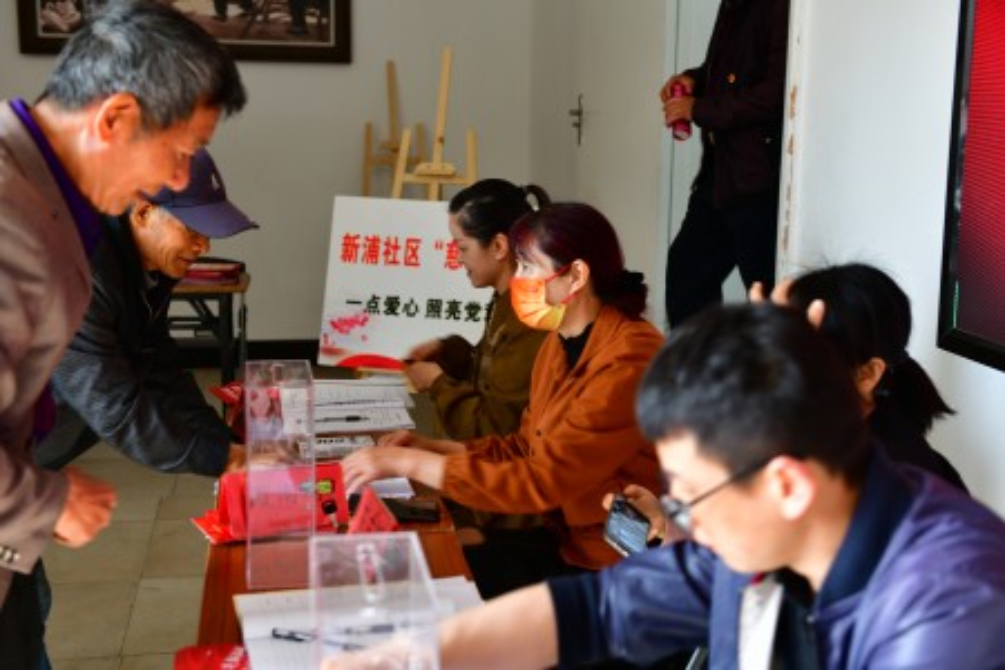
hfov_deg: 39.6
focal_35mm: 50
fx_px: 1396
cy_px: 335
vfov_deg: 27.0
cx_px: 502
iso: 100
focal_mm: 50
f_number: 4
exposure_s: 1/30
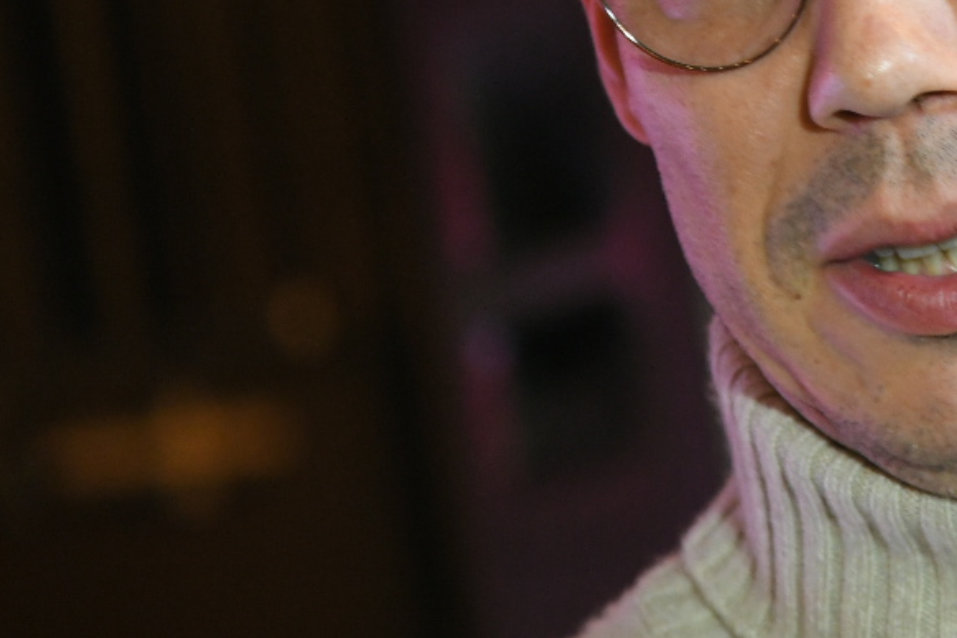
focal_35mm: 334
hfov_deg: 6.1
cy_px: -176
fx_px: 8878
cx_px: 1085
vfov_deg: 4.1
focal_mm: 120
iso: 3200
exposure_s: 1/125
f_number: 4
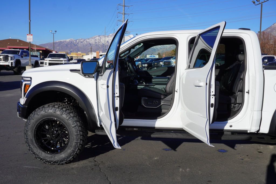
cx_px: 138
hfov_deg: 53.1
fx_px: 276
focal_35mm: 36
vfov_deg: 36.9
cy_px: 92
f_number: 11
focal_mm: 24
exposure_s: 1/200
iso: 100
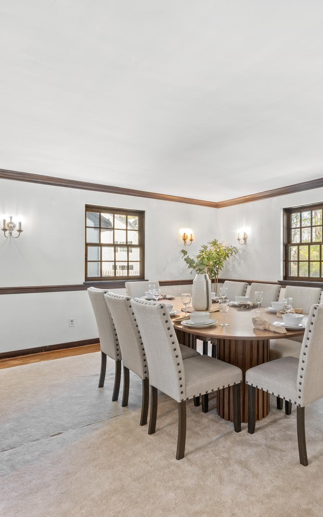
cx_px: 255
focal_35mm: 22
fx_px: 310
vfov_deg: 79.6
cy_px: 263
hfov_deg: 51.8
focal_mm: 14
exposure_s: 1/2.5
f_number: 8
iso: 500
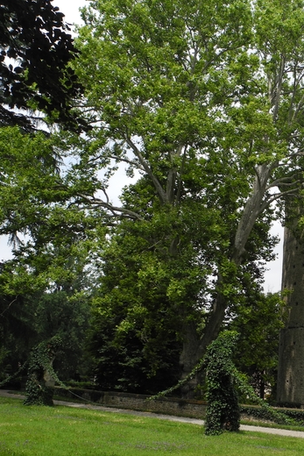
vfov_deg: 45.4
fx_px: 544
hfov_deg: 29.6
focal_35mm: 43
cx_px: 286
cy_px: 217
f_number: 4.5
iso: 100
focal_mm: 6
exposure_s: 1/527
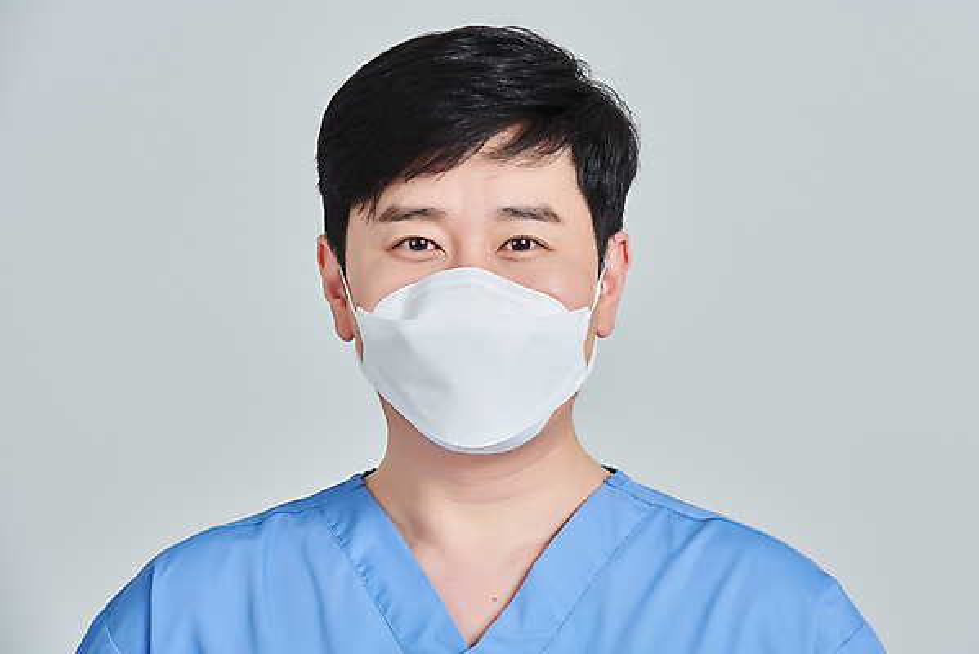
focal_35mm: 200
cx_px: 490
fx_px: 5441
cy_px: 327
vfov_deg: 6.9
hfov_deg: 10.3
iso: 100
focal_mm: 200
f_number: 14
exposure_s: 1/125
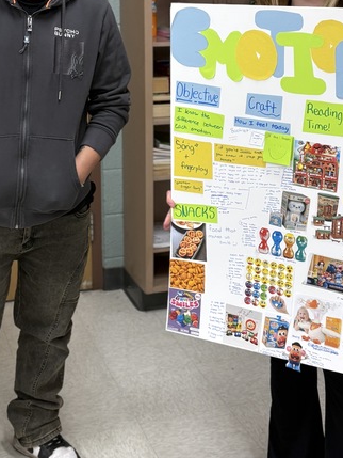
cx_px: 178
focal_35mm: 62
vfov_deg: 31.0
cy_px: 159
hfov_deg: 23.7
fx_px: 819
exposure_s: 1/60
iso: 100
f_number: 1.6
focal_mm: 5.96
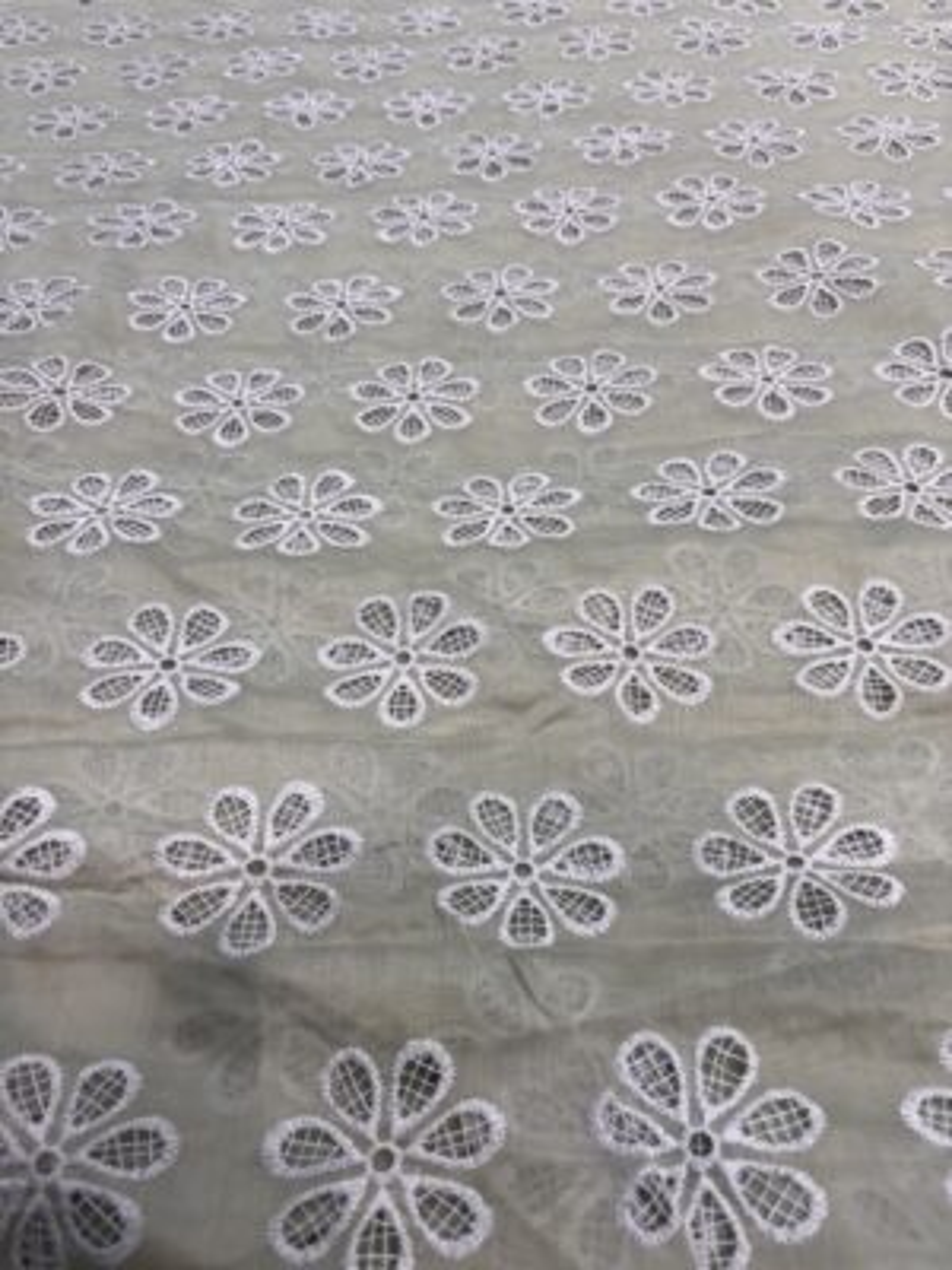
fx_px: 953
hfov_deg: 53.1
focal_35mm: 26
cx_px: 476
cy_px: 635
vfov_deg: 67.3
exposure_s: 1/100
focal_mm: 5.96
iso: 32
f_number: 1.6
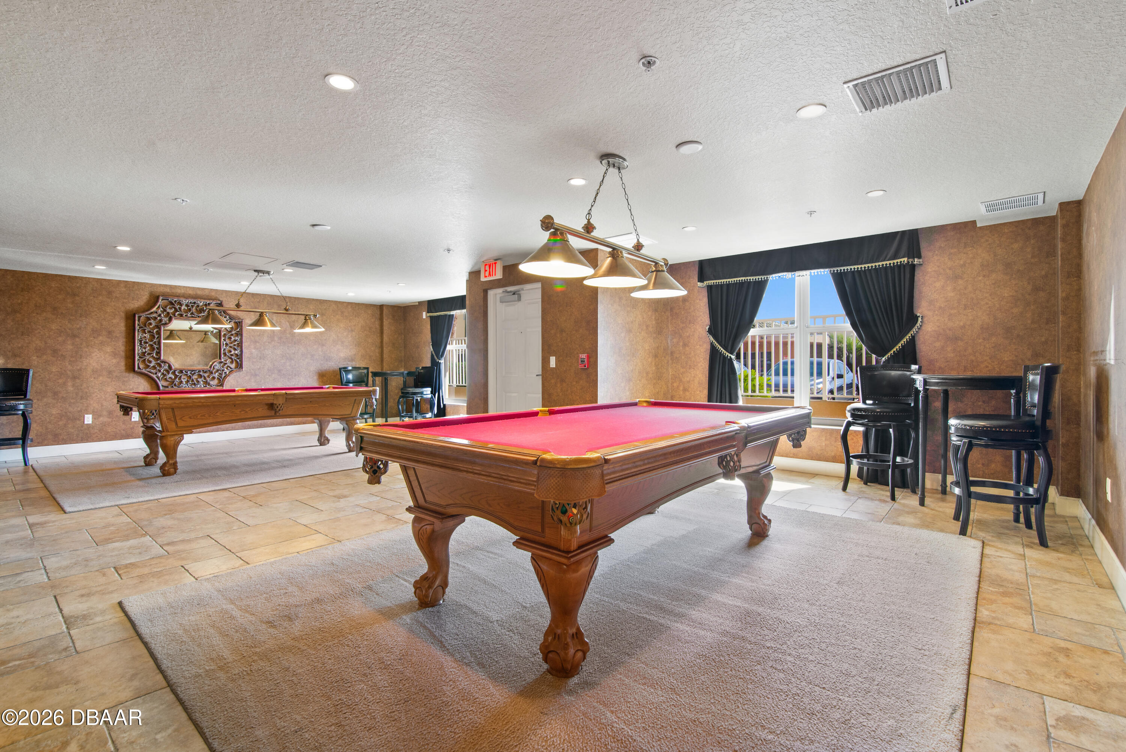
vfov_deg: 73.8
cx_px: 563
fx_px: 501
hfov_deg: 96.7
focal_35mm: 16
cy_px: 376
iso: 400
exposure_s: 1/3
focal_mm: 16
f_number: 8
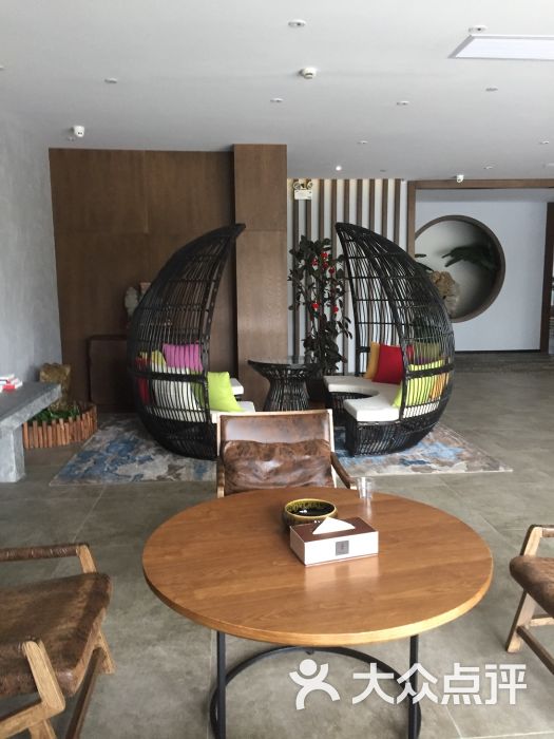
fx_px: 619
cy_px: 370
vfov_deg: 61.7
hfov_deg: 48.2
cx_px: 277
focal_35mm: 29
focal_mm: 4.15
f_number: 2.2
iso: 200
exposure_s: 1/33
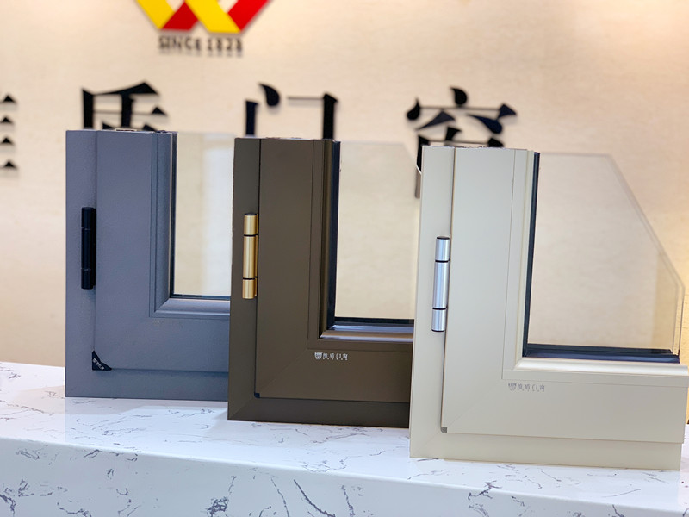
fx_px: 1035
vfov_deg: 28.0
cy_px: 258
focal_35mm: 52
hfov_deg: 36.8
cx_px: 344
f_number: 2.4
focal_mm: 6
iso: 100
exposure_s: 1/100
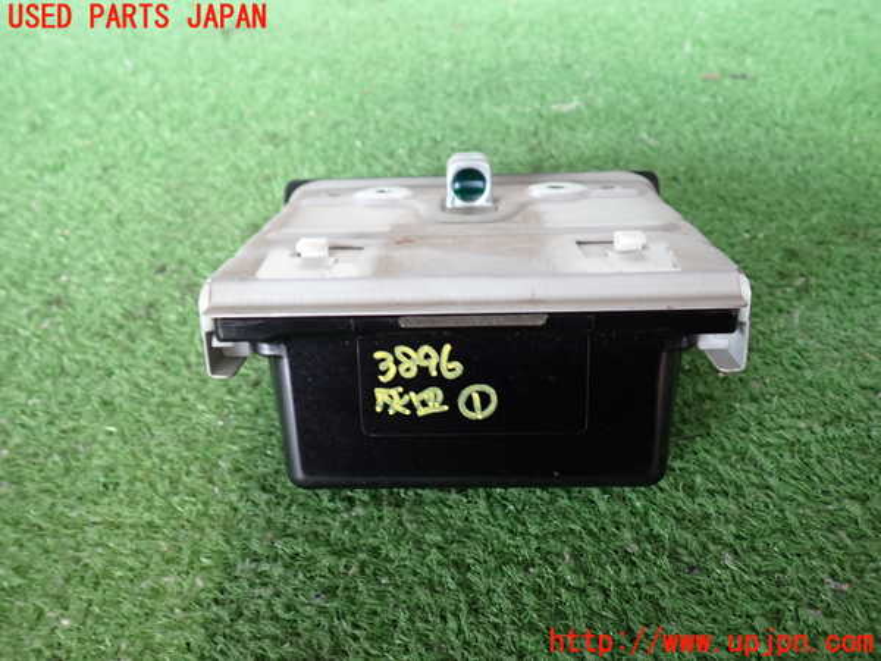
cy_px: 330
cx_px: 440
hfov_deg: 60.0
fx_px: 764
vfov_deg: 46.8
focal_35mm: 30
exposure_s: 1/30
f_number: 2.3
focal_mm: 5.4
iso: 320
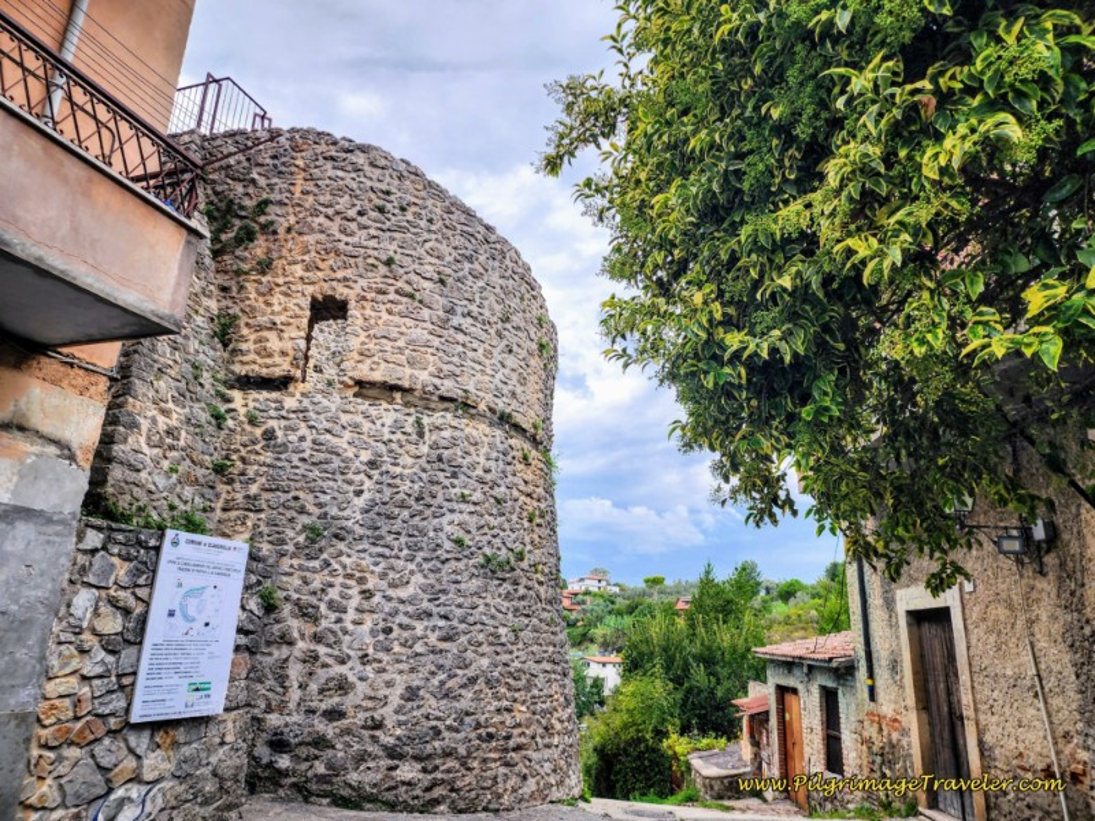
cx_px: 548
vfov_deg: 58.9
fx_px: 728
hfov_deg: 73.9
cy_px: 410
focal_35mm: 23
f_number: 1.8
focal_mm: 6.4
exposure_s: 1/180
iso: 20
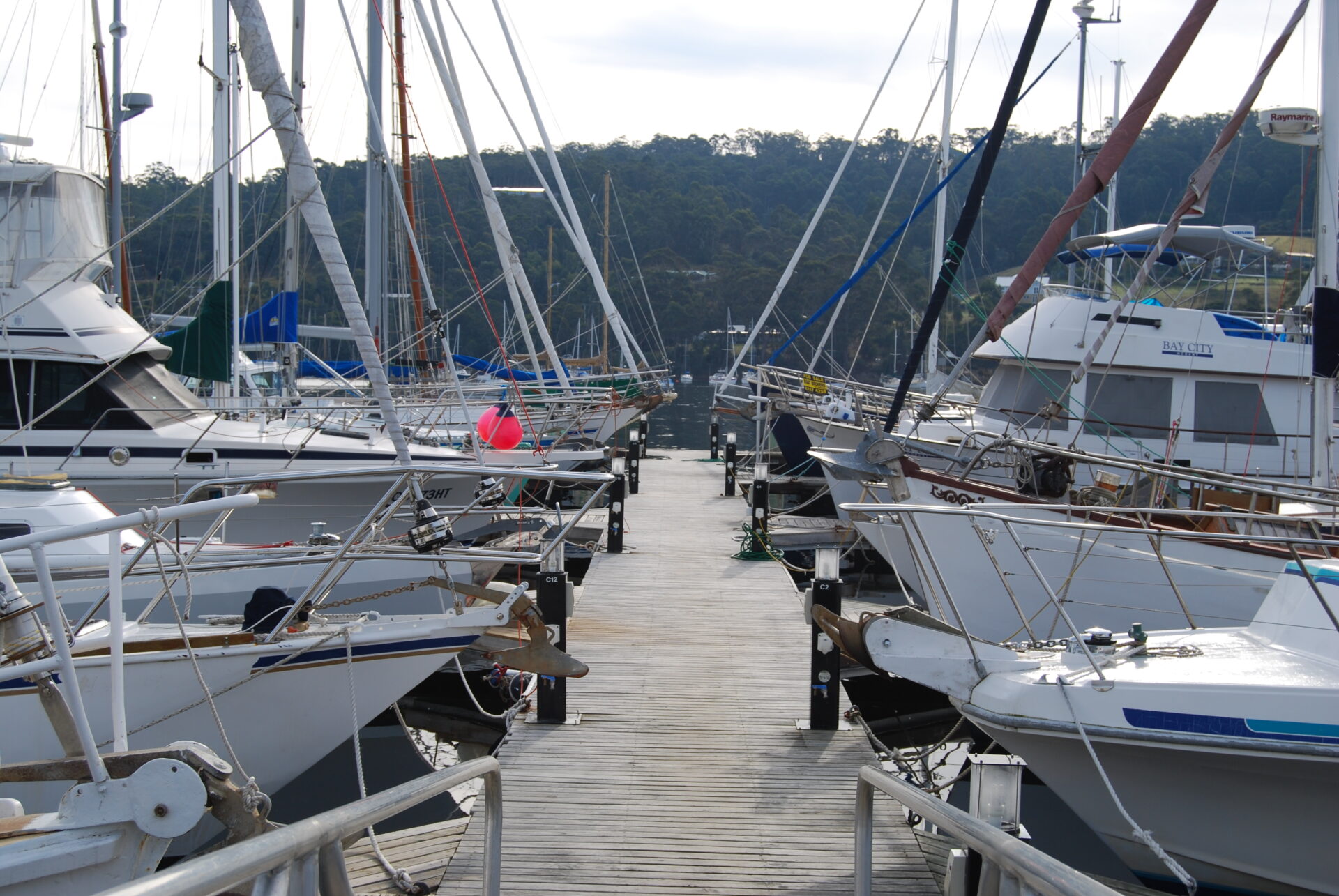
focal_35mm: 52
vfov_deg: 25.8
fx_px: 1955
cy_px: 448
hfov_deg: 37.8
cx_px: 670
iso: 100
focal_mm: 35
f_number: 7.1
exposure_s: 1/200
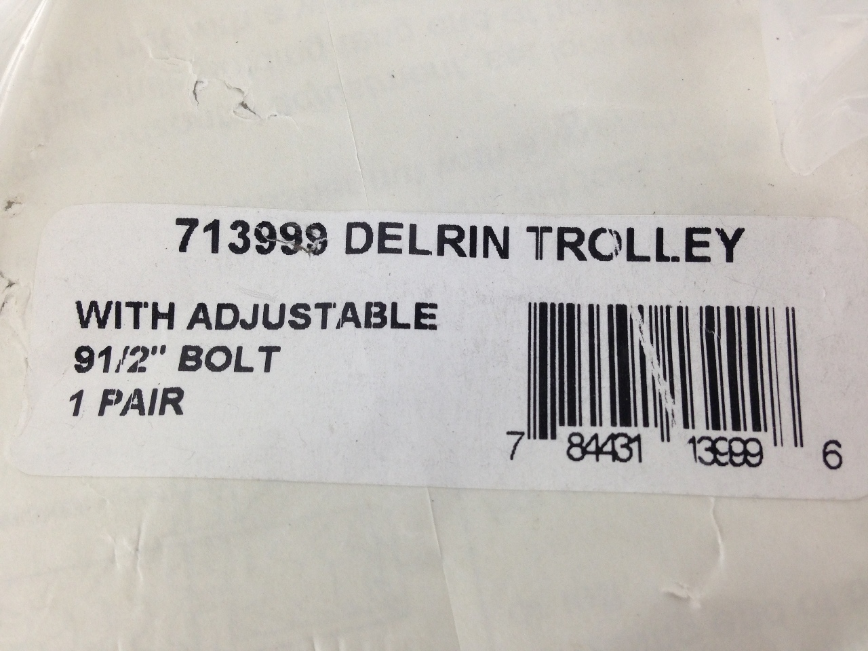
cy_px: 326
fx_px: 827
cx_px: 434
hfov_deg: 55.4
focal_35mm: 33
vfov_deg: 42.9
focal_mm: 4.12
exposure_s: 1/60
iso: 64
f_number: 2.4
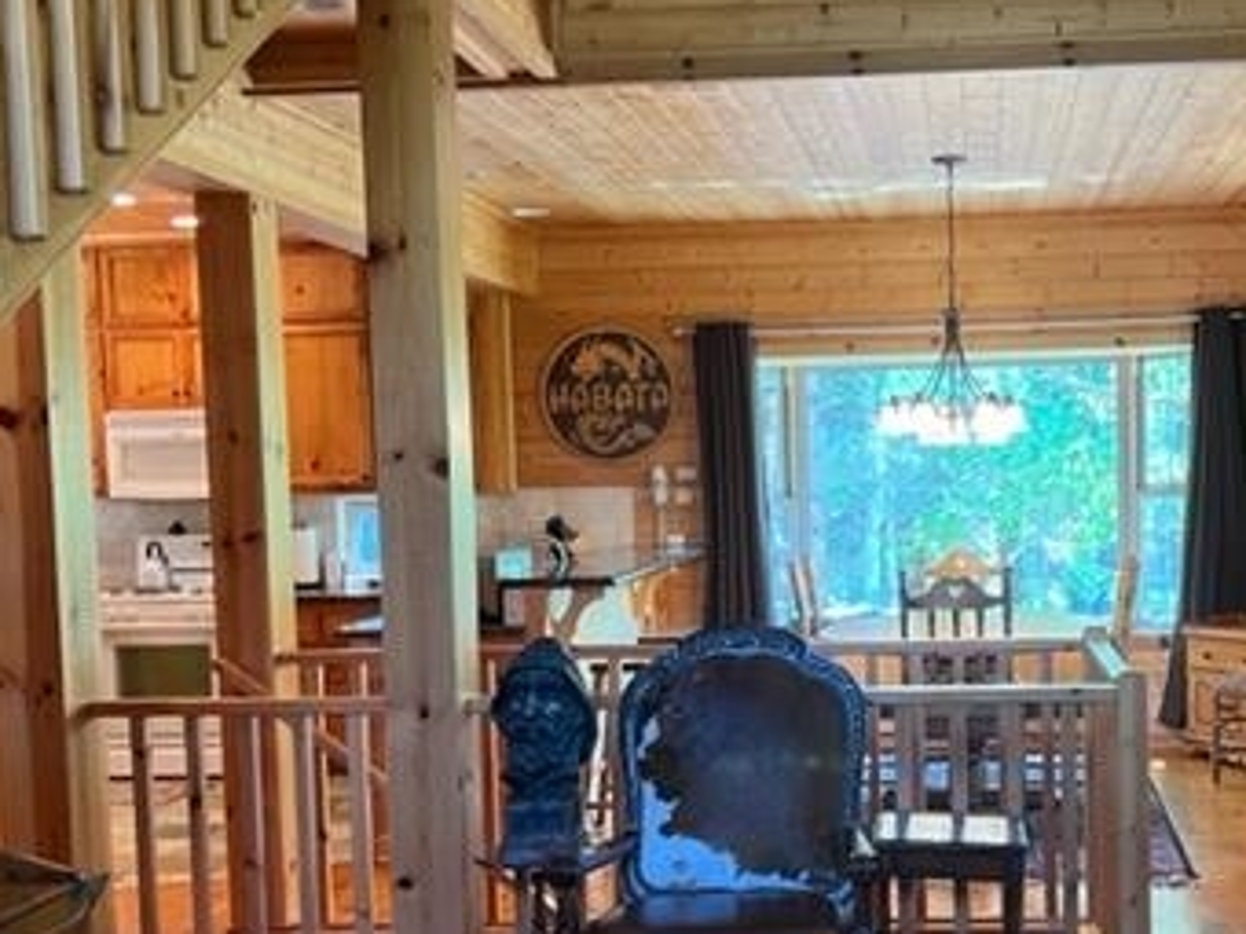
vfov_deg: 29.6
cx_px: 872
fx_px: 1764
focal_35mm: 49
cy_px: 571
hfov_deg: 38.3
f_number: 1.5
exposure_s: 1/60
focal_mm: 5.7
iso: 250
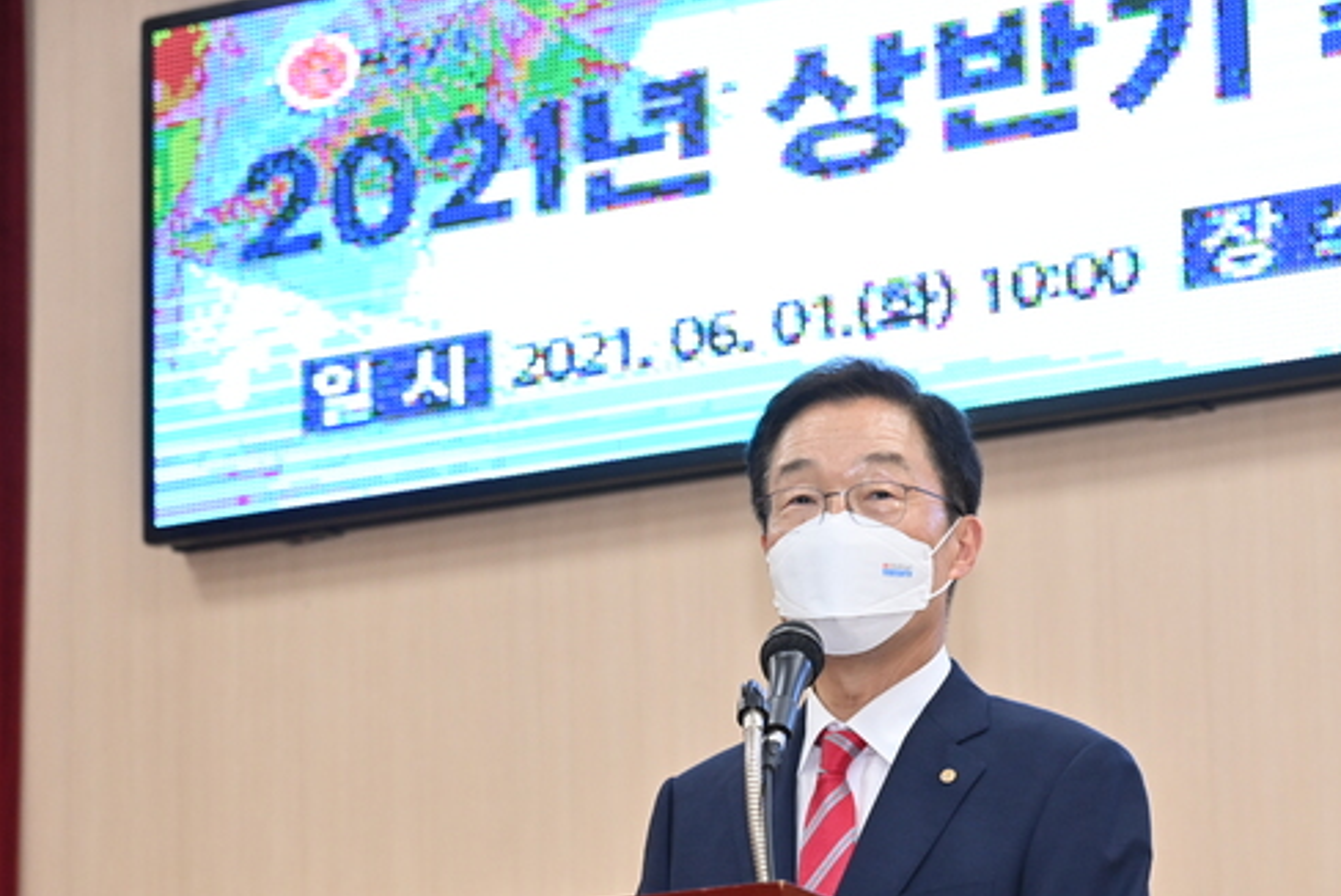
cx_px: 853
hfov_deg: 13.1
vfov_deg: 8.8
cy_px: 561
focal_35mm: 157
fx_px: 5851
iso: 2500
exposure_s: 1/200
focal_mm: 120
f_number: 6.3
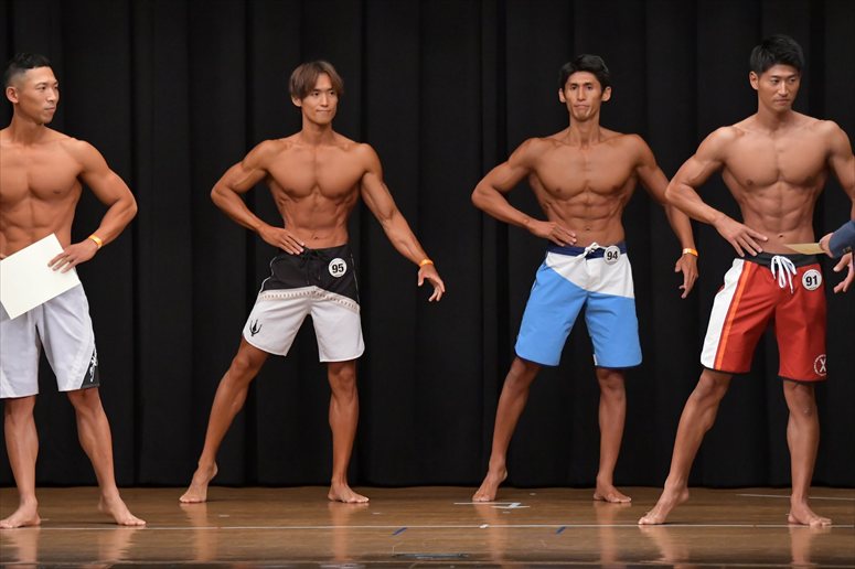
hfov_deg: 9.2
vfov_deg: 6.1
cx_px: 428
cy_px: 284
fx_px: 5341
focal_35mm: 225
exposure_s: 1/400
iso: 6400
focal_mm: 150
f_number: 5.6
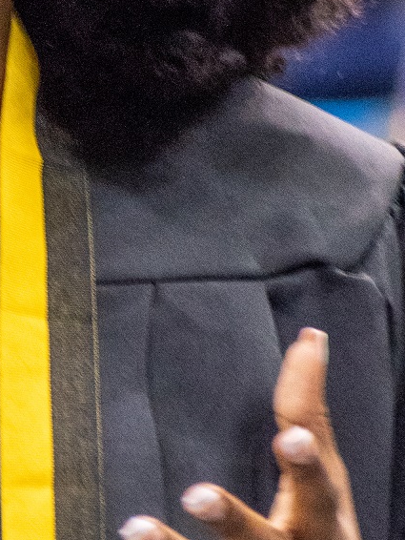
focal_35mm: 1009
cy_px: 224
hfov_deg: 1.5
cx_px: -149
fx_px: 15729
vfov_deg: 2.0
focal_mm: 165
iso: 1250
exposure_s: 1/125
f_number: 5.6
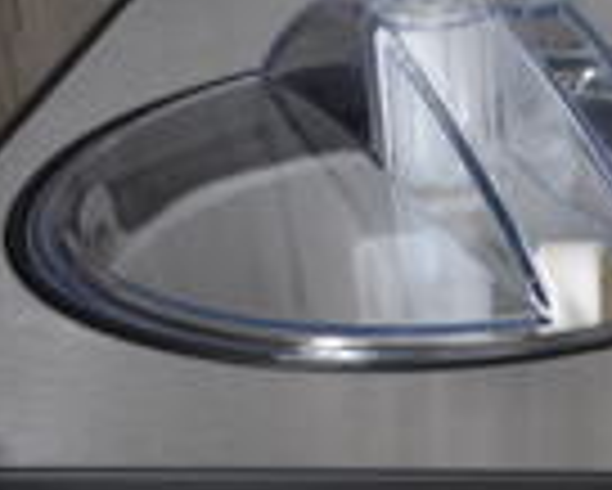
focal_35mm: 126
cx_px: 922
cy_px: 769
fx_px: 2284
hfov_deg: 14.3
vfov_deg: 11.7
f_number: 8
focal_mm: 20
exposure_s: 1/60
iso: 220
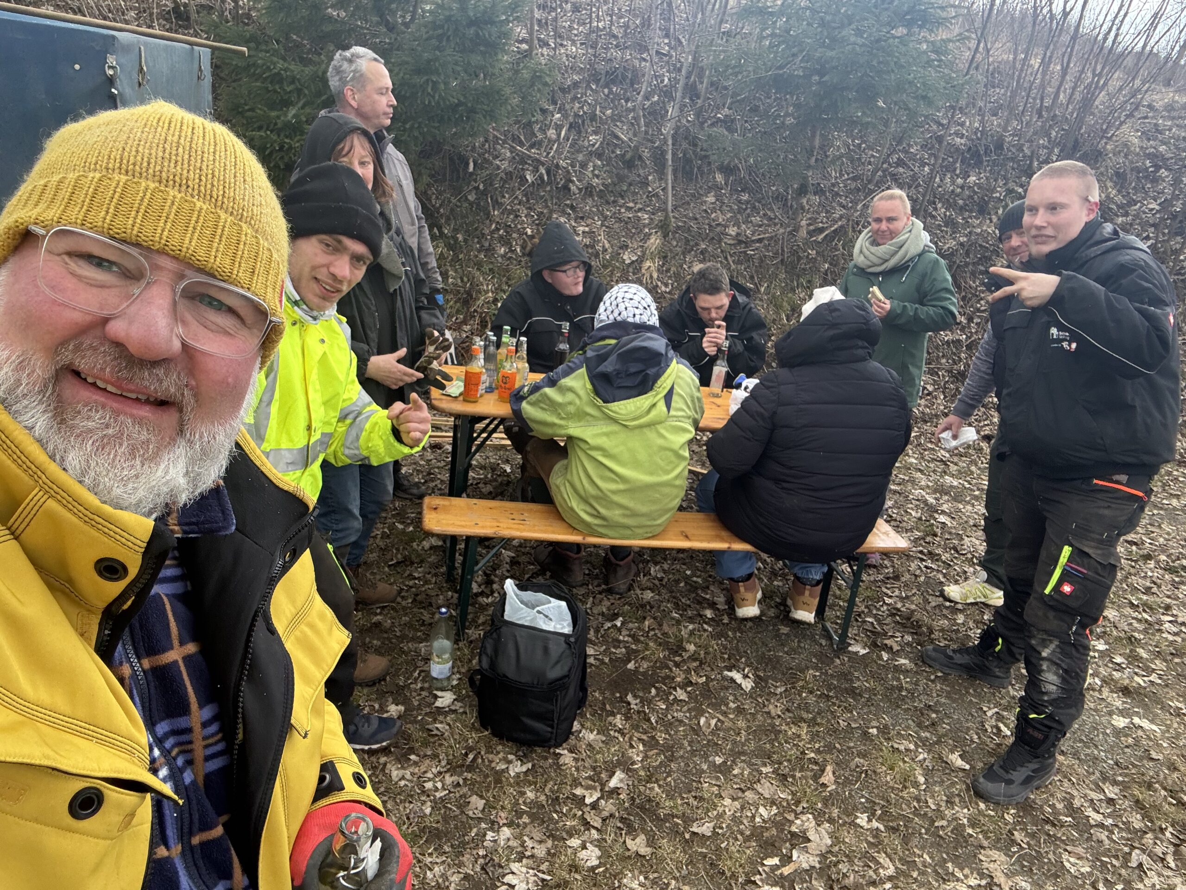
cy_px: 445
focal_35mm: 23
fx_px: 788
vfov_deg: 58.9
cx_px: 593
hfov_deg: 73.9
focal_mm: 2.69
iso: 25
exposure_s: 1/122
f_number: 1.9
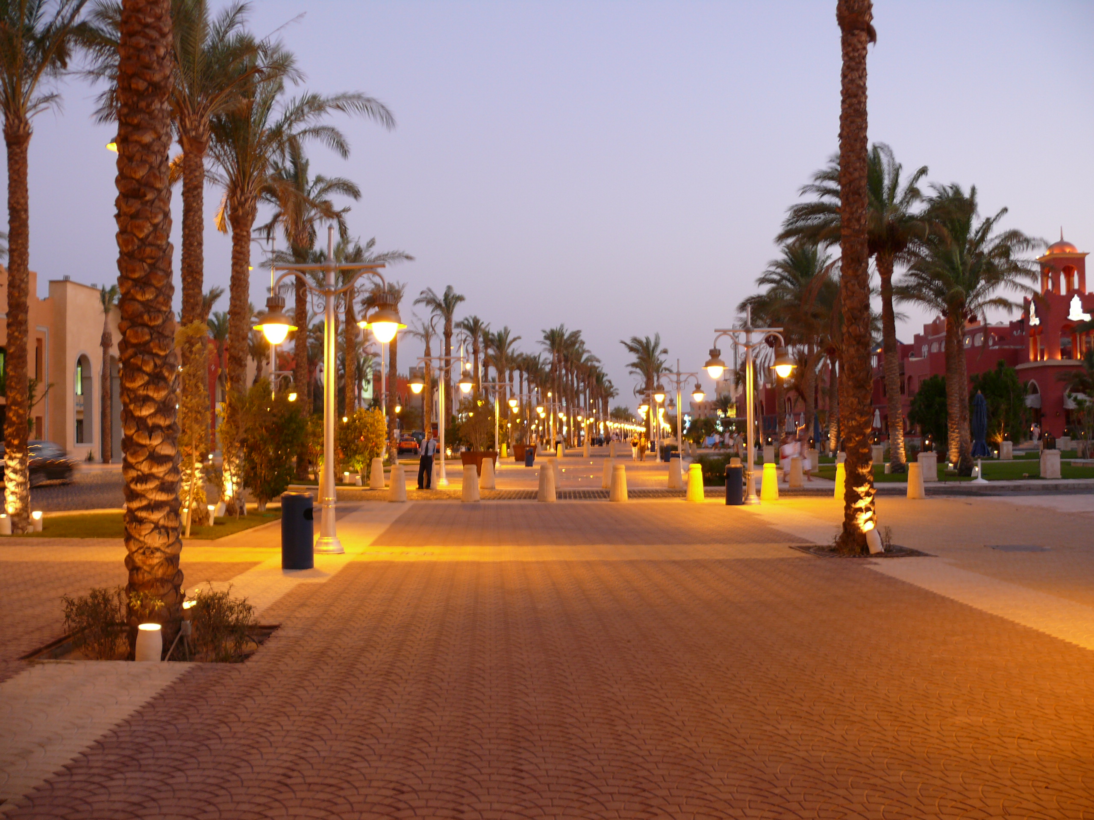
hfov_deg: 52.6
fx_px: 1106
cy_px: 410
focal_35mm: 35
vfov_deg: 40.7
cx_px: 547
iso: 100
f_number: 2.8
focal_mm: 7.4
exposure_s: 1/5
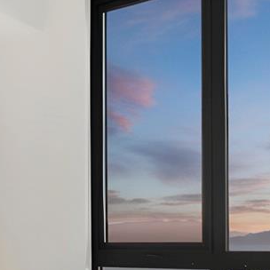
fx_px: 591
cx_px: 33
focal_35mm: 67
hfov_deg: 25.0
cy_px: 258
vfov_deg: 24.7
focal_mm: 16
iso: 250
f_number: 9
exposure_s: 1/3
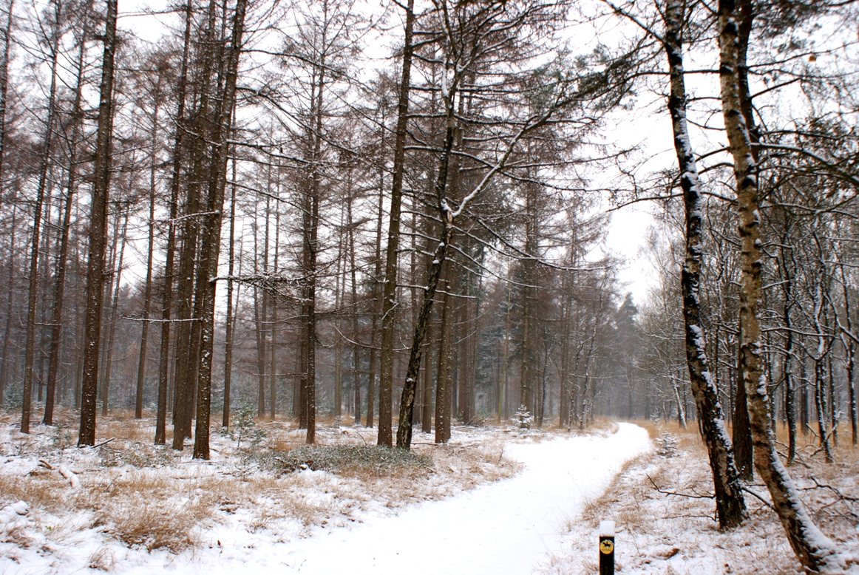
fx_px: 932
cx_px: 430
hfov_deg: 49.5
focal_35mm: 39
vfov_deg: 34.3
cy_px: 288
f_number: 7.1
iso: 100
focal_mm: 26
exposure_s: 1/60
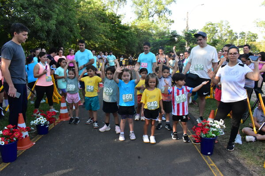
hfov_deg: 67.4
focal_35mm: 27
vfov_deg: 47.9
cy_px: 88
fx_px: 199
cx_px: 132
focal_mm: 18
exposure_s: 1/250
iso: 3200
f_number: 20
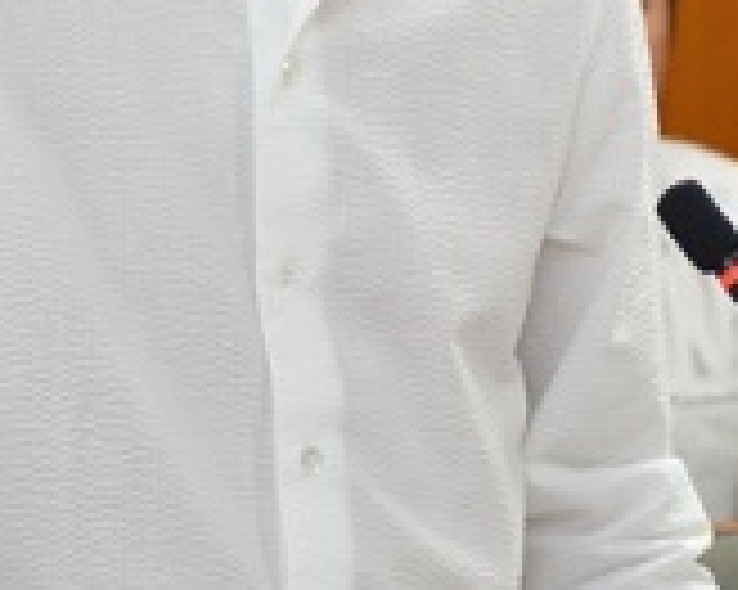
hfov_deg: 4.2
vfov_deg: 3.3
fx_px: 10085
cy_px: -178
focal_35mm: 462
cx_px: 302
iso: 1250
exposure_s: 1/60
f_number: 5.3
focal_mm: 90
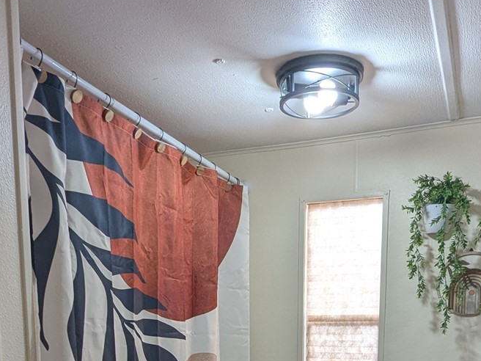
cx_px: 256
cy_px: 394
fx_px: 542
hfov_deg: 47.8
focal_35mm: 39
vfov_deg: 32.5
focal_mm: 2.35
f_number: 2.2
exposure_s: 1/60
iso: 90
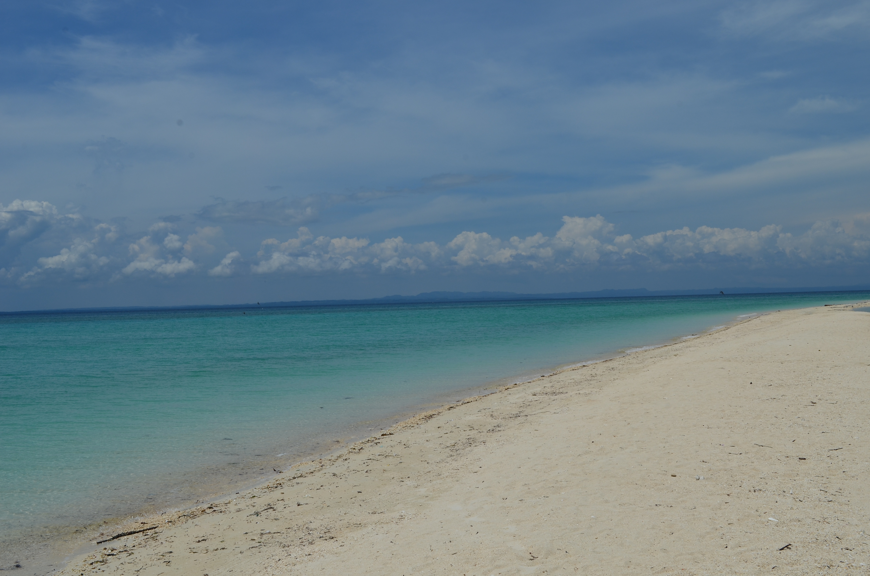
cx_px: 435
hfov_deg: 43.7
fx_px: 1085
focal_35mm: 45
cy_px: 288
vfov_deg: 29.7
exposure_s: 1/320
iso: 100
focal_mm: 30
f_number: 13
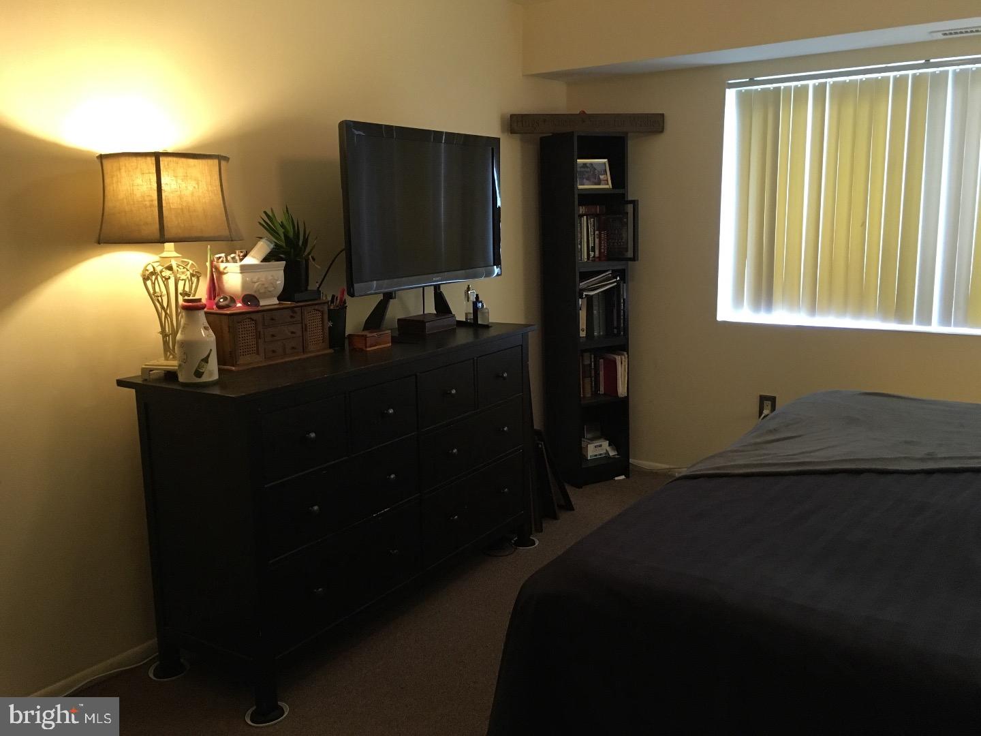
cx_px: 490
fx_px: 822
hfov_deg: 61.7
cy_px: 368
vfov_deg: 48.2
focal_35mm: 29
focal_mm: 4.15
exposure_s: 1/24
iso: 200
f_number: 2.2
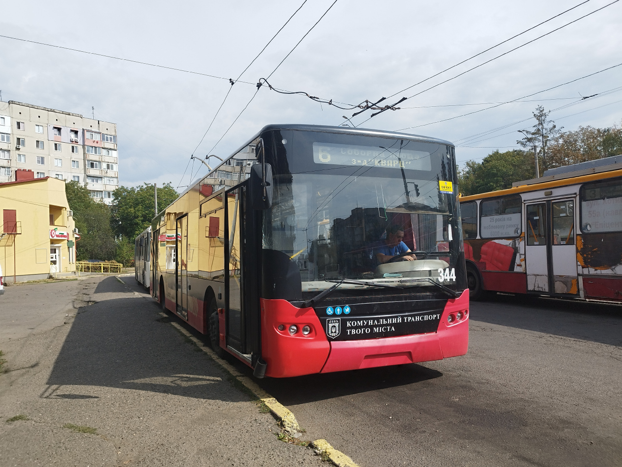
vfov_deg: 56.8
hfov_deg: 71.6
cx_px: 311
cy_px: 234
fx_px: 431
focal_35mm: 24
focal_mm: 5.89
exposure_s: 1/899
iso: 50
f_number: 1.89
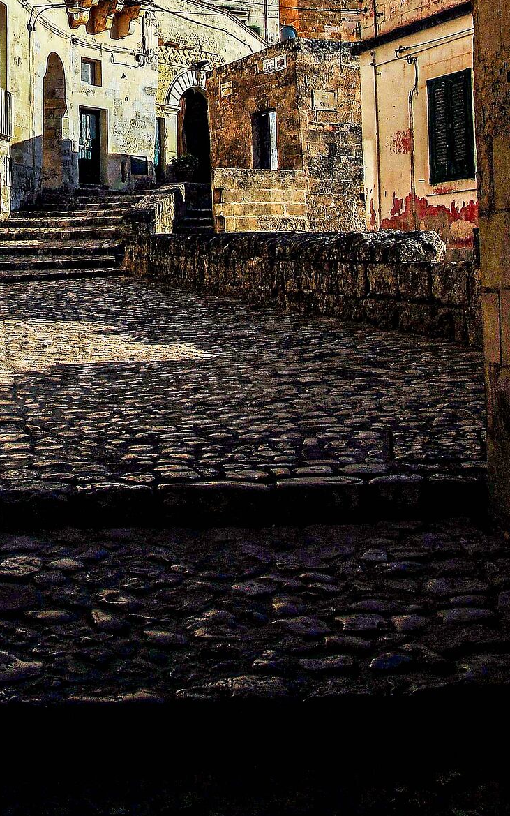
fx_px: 1023
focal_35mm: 46
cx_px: 62
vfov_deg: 38.2
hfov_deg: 27.1
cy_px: -18
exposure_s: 1/320
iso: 200
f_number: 16
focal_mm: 22
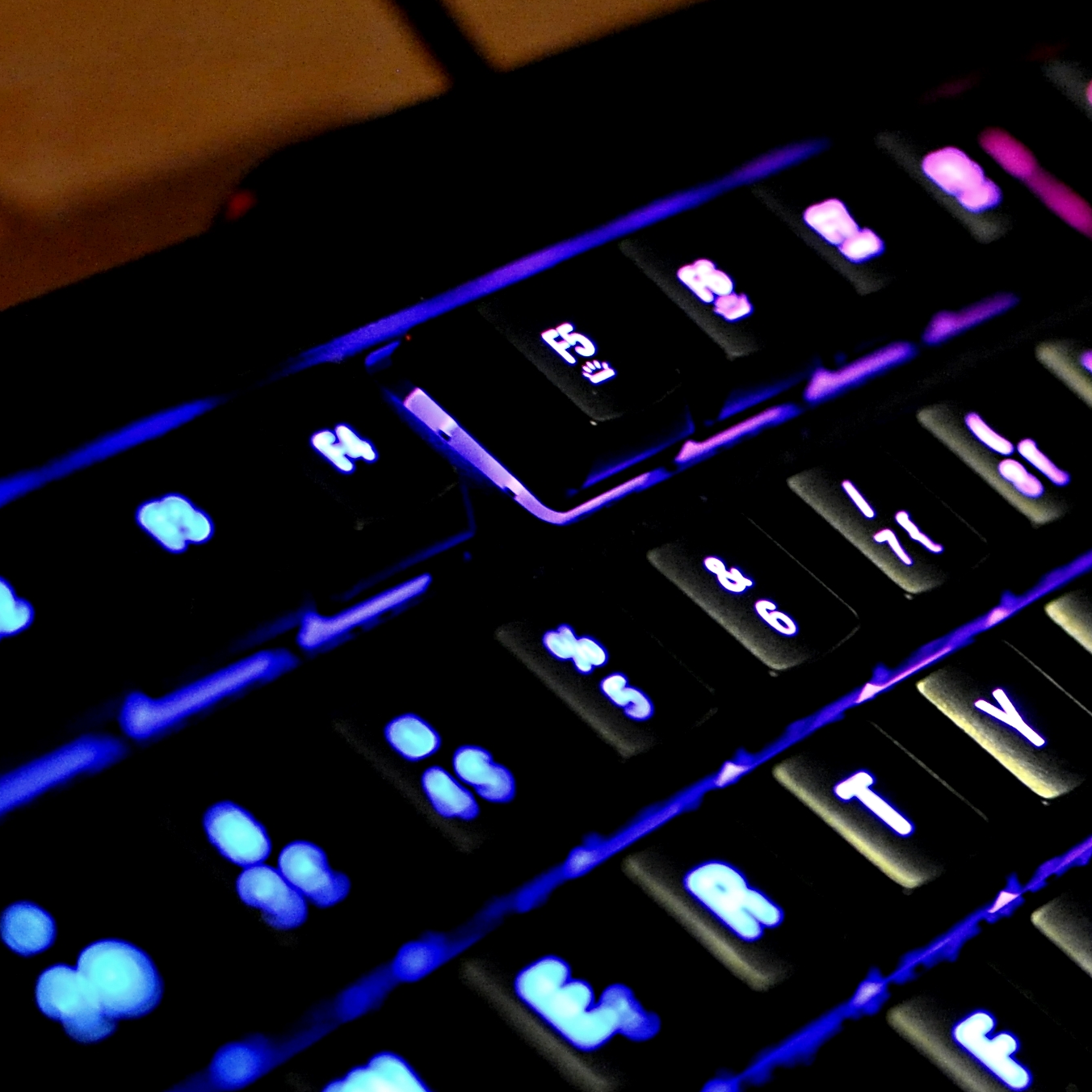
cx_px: 1102
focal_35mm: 141
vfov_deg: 12.3
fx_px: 5045
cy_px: 998
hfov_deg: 12.2
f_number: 2.8
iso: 1250
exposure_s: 1/30
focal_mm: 35
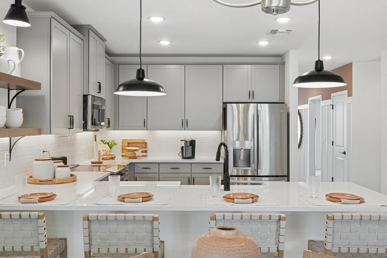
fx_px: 387
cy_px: 129
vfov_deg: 36.9
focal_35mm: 36
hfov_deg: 53.1
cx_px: 194
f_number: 10
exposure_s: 1/20
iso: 500
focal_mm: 24
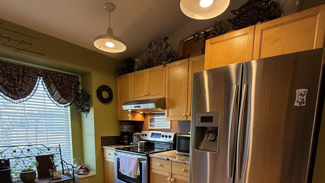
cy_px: 154
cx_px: 167
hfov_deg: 83.8
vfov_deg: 49.5
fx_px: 181
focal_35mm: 21
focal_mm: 2.22
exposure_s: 1/99
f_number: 2.2
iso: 320
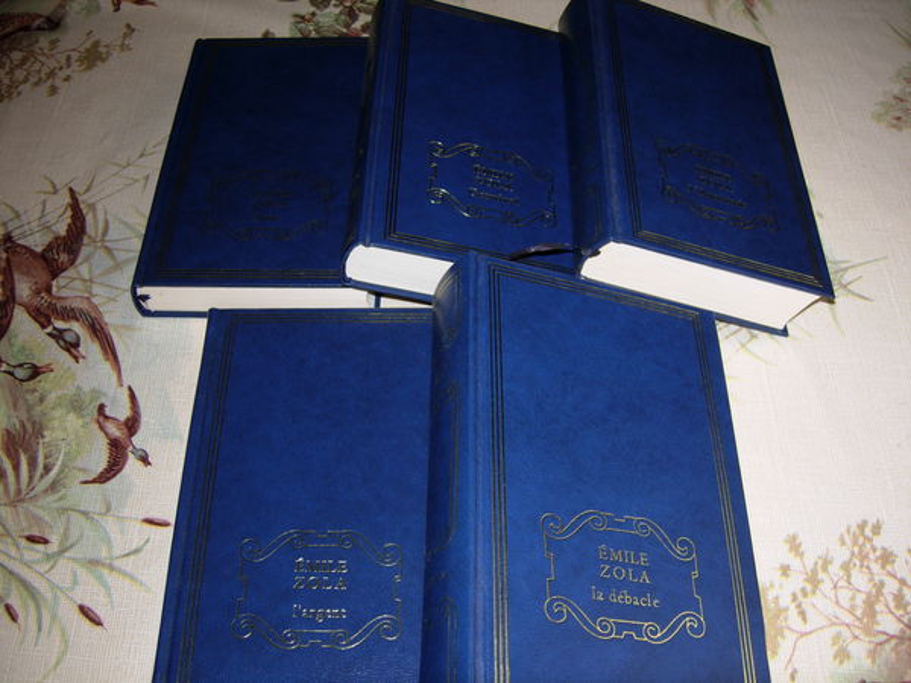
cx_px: 456
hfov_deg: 51.4
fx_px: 947
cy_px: 342
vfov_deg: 39.7
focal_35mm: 36
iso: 50
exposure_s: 1/45.2
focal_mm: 7.5
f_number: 2.7
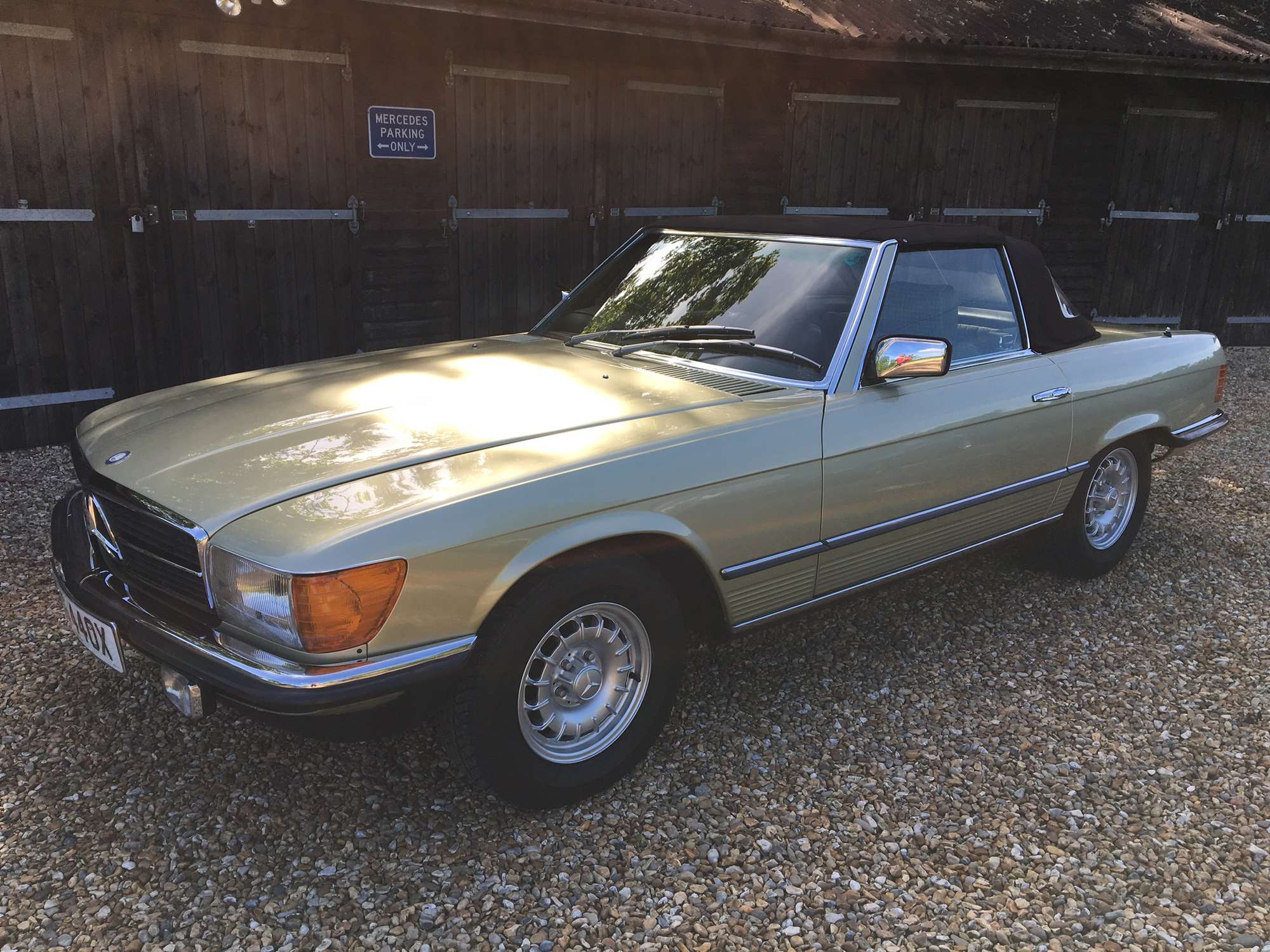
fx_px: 1064
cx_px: 635
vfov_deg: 48.2
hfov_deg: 61.7
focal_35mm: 29
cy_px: 476
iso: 25
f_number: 2.2
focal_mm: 4.15
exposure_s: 1/509
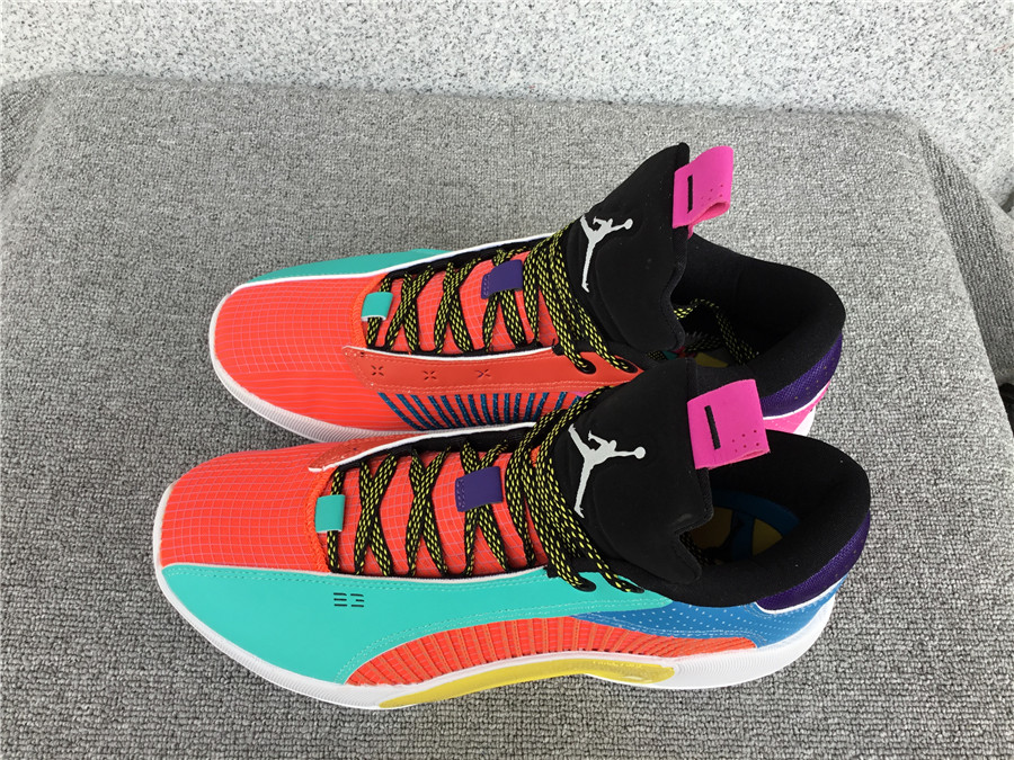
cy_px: 380
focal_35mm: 31
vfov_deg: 45.4
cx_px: 507
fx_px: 908
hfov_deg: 58.4
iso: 25
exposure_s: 1/173
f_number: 2.4
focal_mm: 3.3
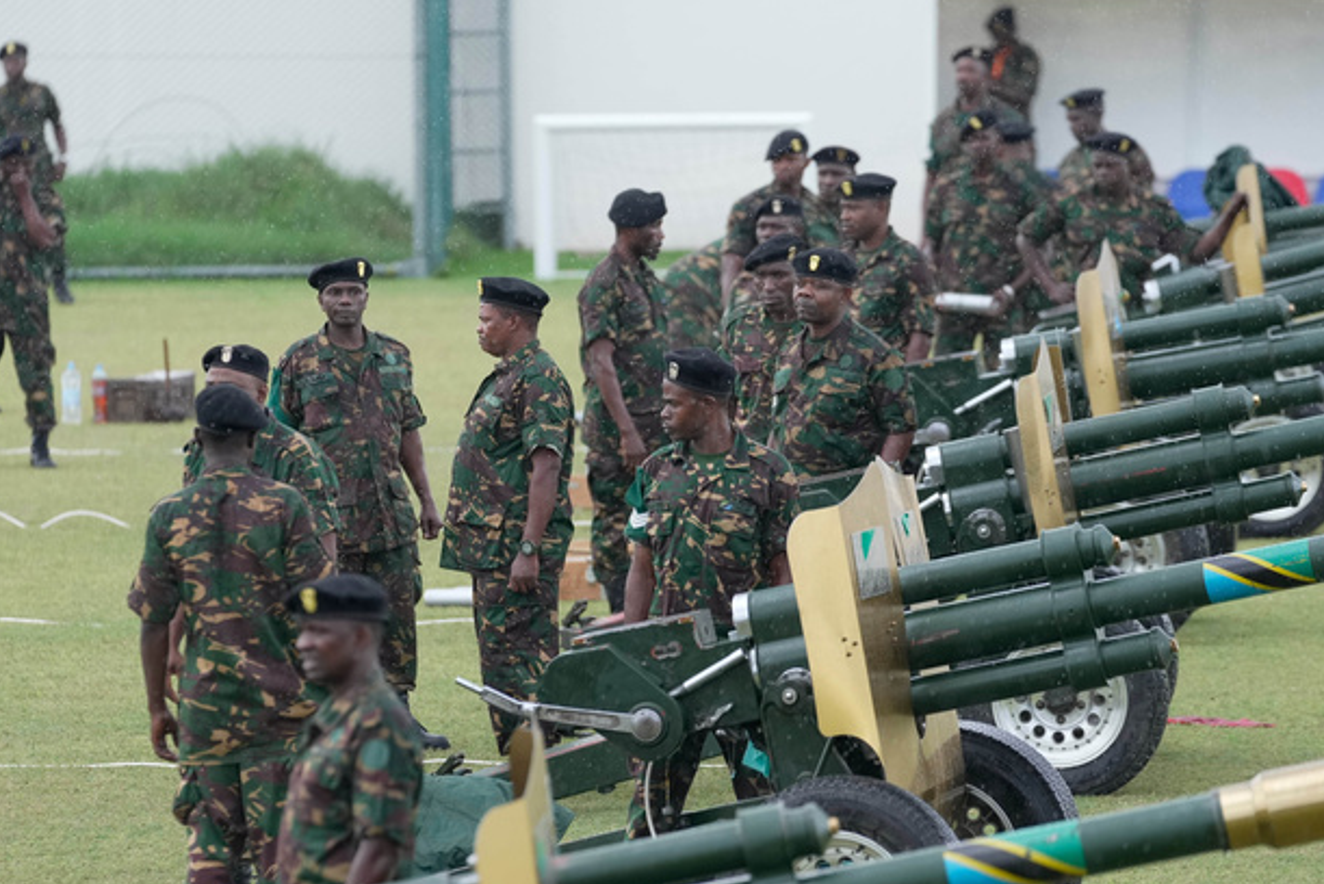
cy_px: 525
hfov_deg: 6.1
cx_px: 579
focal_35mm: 335
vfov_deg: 4.1
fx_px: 12326
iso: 640
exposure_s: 1/1600
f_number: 3.2
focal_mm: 200
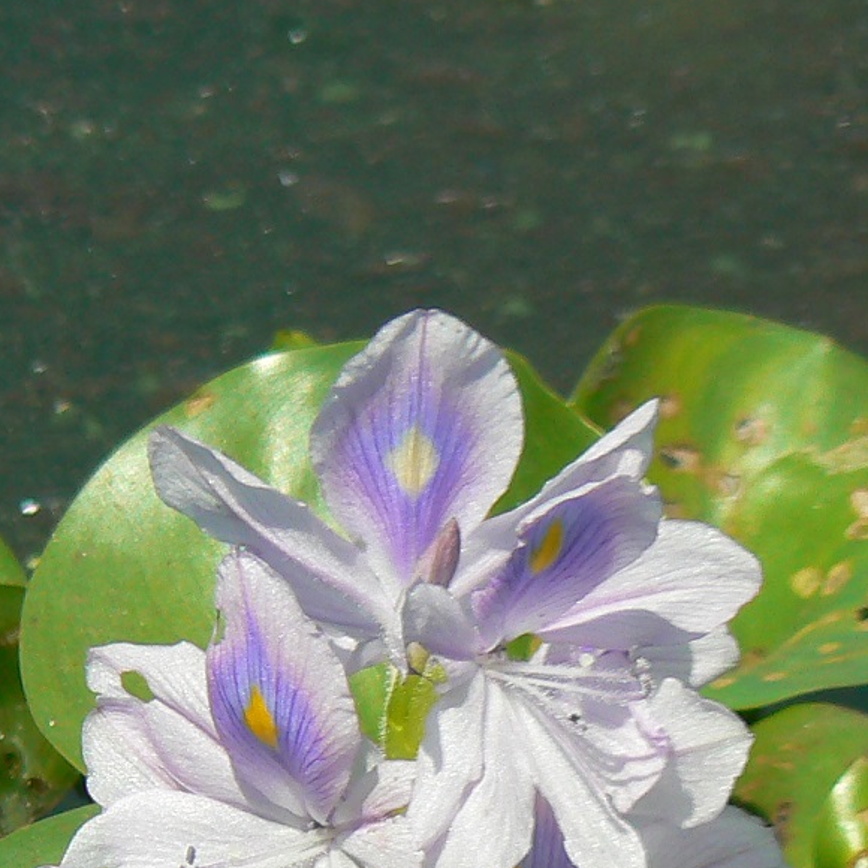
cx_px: 259
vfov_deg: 1.5
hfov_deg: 1.5
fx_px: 33930
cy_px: 928
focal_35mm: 1196
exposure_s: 1/160
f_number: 5.6
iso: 80
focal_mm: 72
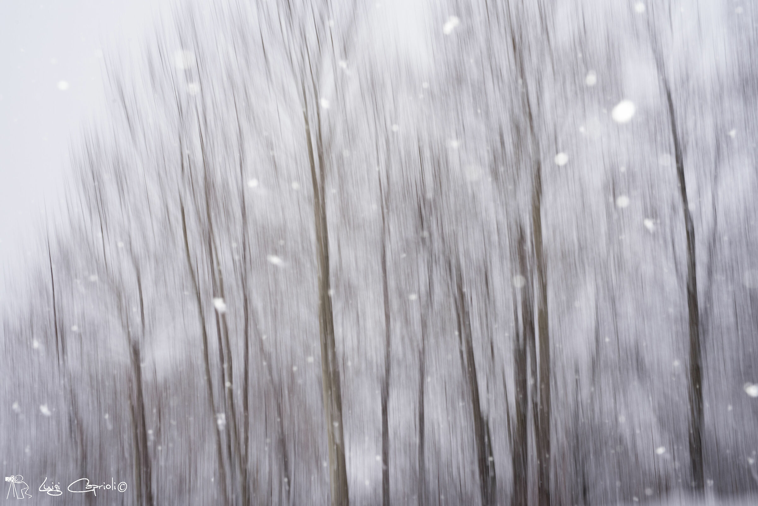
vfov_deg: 27.0
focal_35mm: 50
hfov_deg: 39.6
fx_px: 1053
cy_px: 253
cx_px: 379
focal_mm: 50
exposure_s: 1/40
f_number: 16
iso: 800
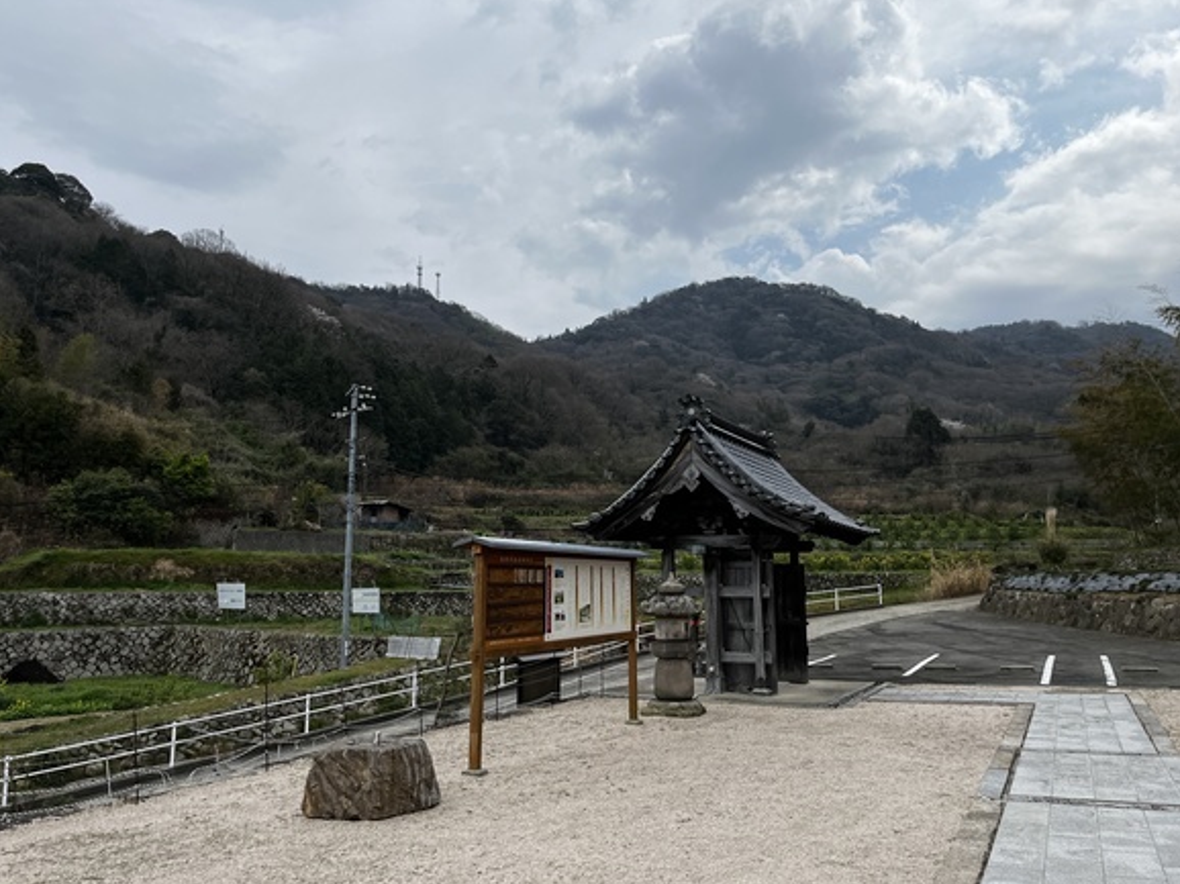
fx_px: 920
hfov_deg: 65.3
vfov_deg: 51.3
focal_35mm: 27
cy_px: 447
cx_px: 596
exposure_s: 1/5556
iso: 50
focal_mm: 5.1
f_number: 1.6
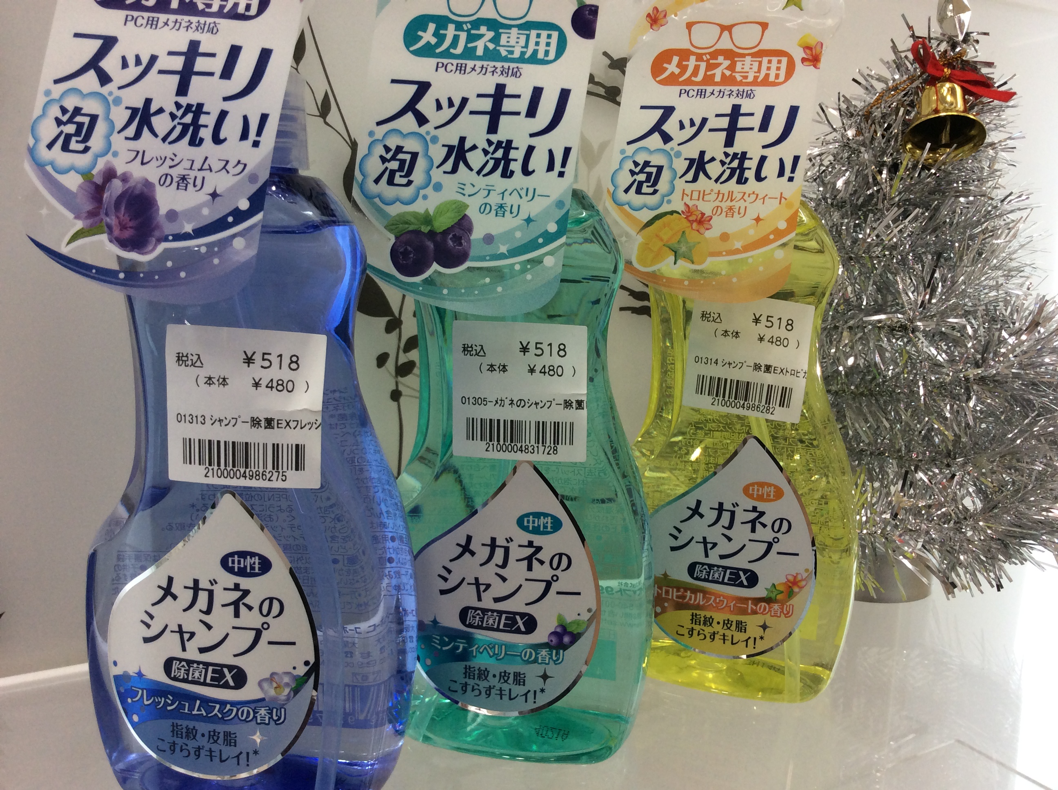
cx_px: 529
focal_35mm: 33
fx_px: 1007
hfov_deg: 55.4
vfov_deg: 42.8
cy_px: 395
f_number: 2.4
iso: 50
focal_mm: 3.3
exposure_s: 1/100
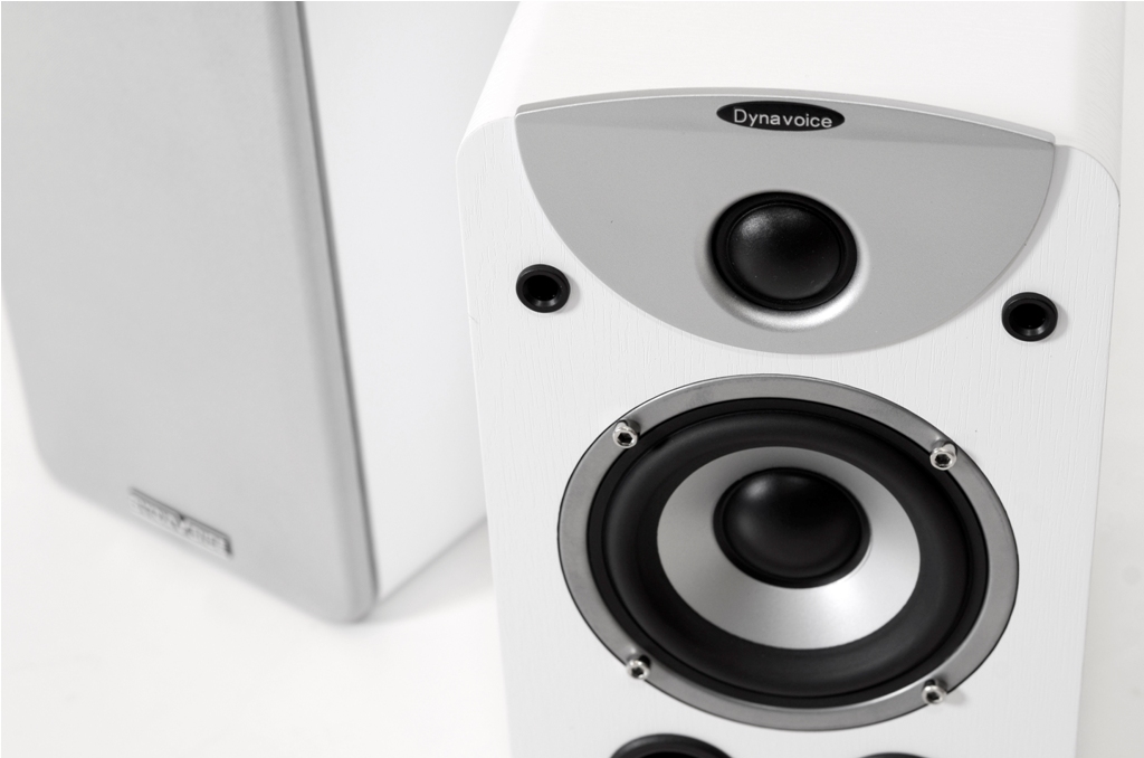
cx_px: 572
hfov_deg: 27.0
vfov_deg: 18.1
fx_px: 2378
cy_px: 379
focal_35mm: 75
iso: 200
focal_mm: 50
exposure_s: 1/60
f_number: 7.1
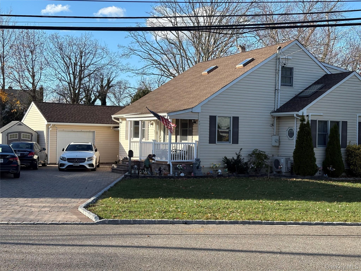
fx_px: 542
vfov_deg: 28.0
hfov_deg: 36.8
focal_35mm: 52
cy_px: 136
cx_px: 180
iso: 32
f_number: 1.6
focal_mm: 5.96
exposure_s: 1/1590
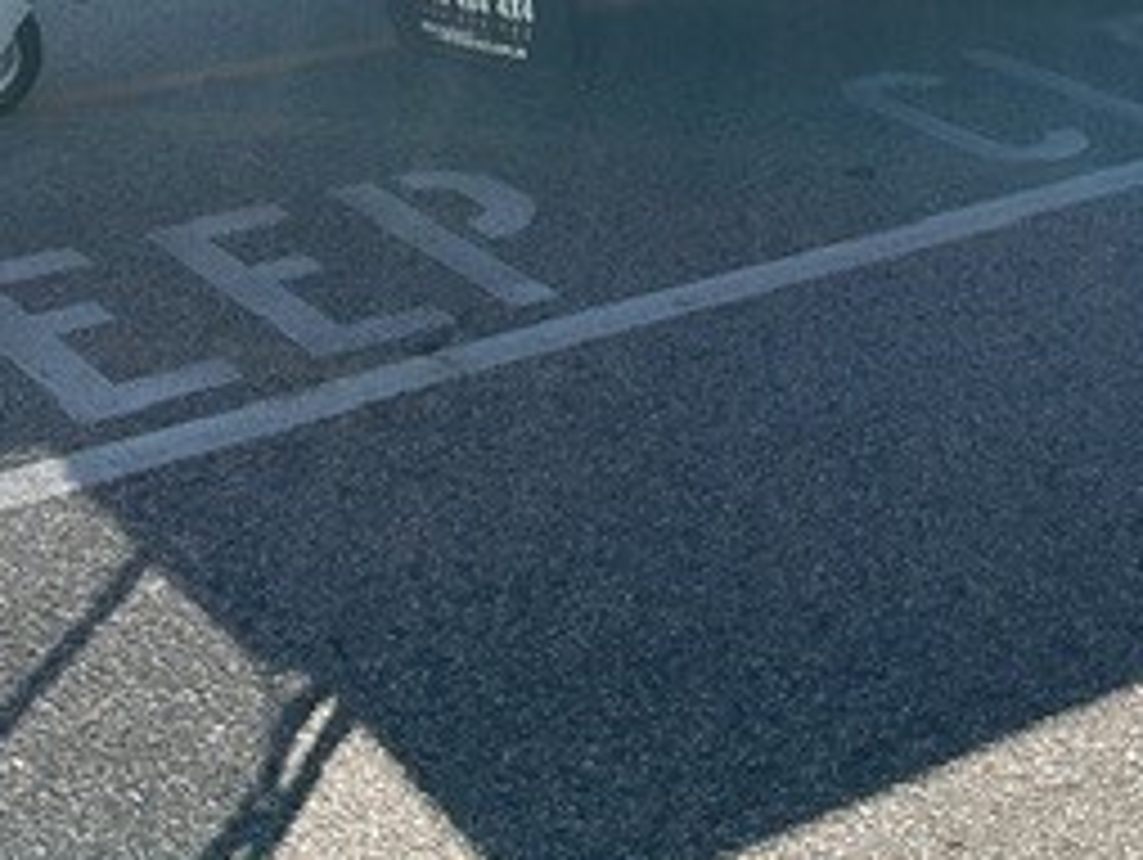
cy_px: -144
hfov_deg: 26.3
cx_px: 860
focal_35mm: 73
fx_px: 2413
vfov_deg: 19.2
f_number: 1.8
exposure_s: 1/1015
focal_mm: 3
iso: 16
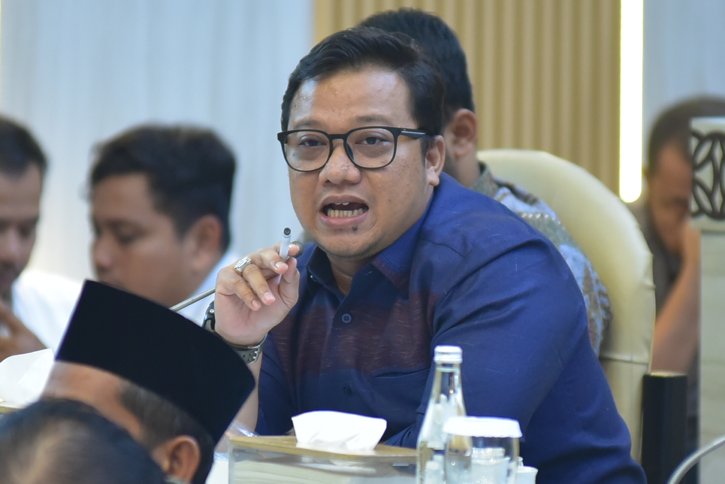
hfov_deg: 10.3
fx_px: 4027
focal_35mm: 200
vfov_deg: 6.9
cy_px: 242
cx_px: 362
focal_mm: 200
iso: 2500
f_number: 3.2
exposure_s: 1/125
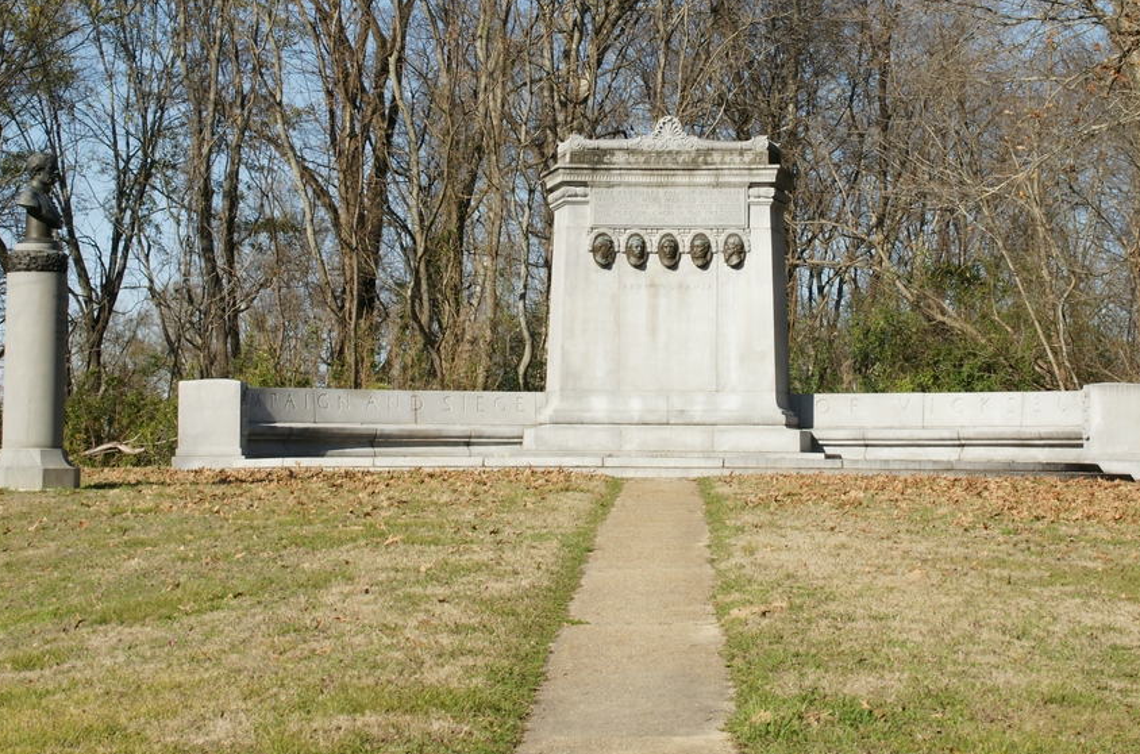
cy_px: 211
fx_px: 2874
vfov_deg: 14.9
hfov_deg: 22.4
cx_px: 685
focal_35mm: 91
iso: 200
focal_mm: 40
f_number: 13
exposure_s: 1/250
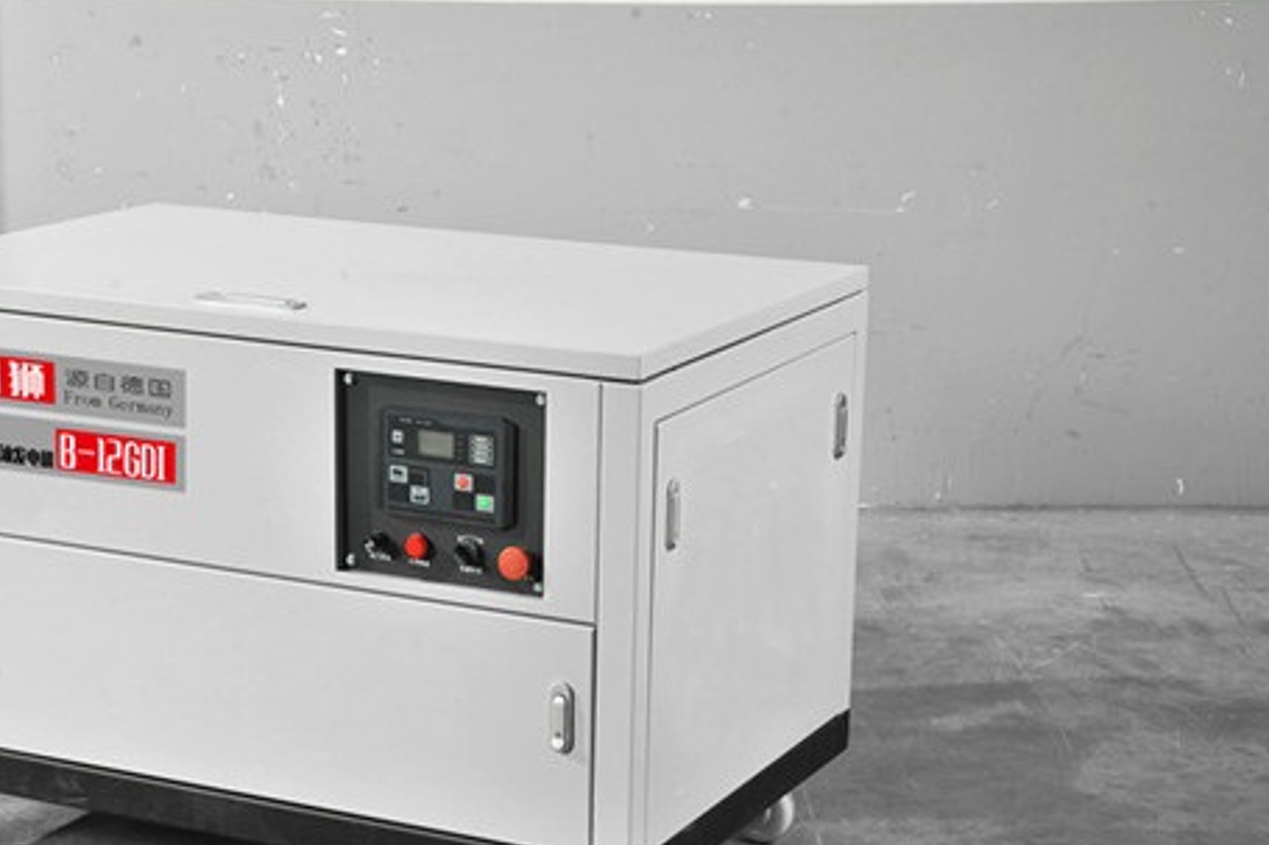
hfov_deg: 23.3
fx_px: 3065
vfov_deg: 15.7
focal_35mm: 87
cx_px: 460
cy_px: 545
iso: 160
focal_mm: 66
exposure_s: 1/125
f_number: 14
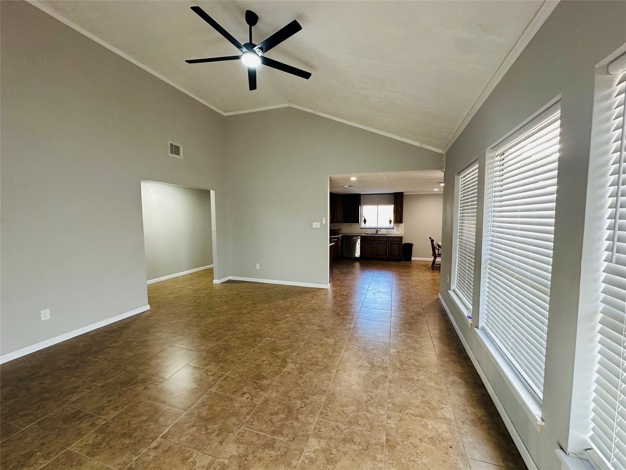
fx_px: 253
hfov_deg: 102.1
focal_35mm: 14
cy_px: 235
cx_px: 313
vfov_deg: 85.7
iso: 250
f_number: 2.2
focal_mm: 2.22
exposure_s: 1/60
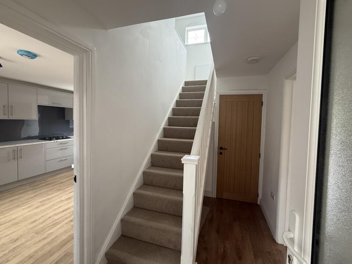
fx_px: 153
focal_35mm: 15
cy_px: 127
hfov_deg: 98.1
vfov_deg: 81.7
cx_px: 182
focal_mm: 2.22
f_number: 2.2
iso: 250
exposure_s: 1/100
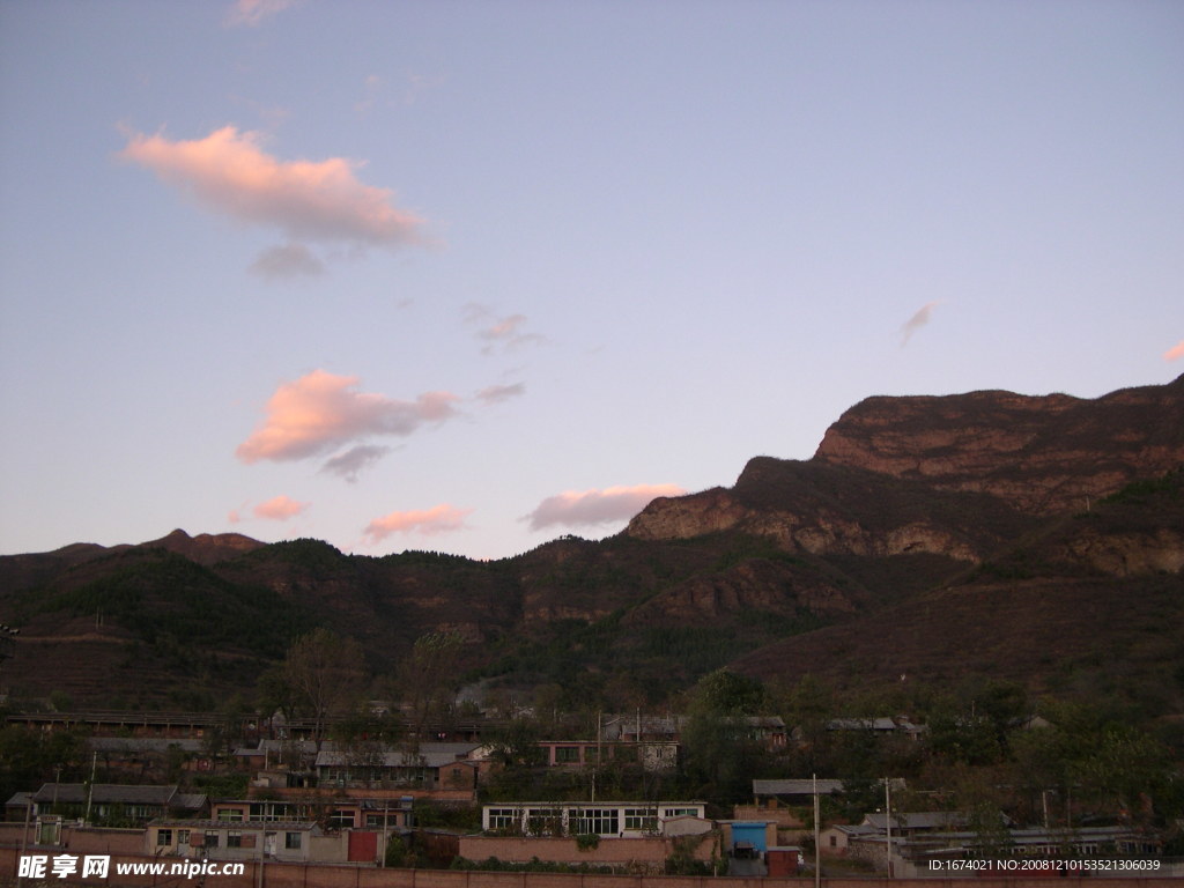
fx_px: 1300
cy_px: 444
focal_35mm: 38
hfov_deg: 49.0
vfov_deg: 37.7
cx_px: 592
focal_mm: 8
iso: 100
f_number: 2.8
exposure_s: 1/124
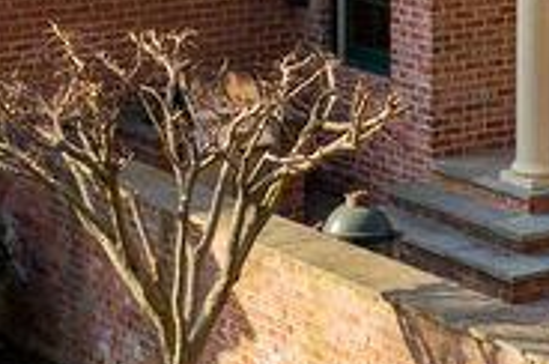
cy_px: -388
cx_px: 397
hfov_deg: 13.2
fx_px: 2375
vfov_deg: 8.3
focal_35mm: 156
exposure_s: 1/240
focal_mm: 10.26
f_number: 3.2
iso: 100
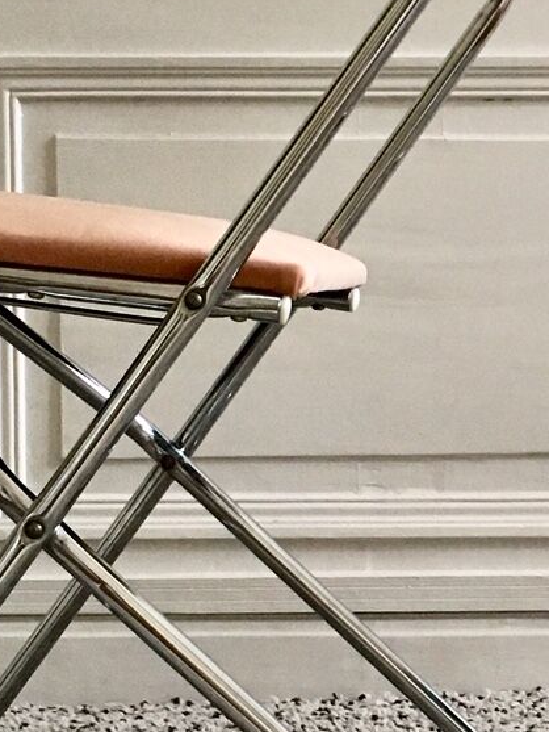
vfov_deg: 18.7
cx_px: 575
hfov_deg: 13.9
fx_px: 2220
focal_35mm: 105
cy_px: 388
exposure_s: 1/33
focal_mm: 4.15
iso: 160
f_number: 2.2
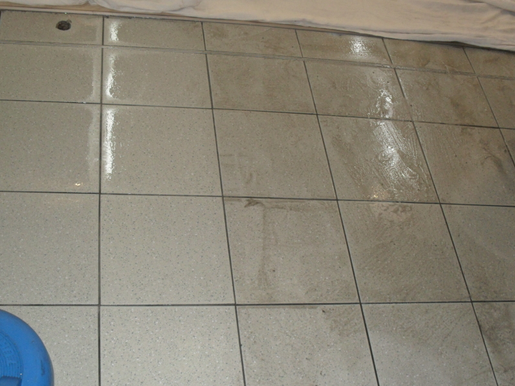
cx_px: 251
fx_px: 669
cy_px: 223
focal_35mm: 45
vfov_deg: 32.1
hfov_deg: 42.1
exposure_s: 1/45
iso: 200
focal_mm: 6.3
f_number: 3.2
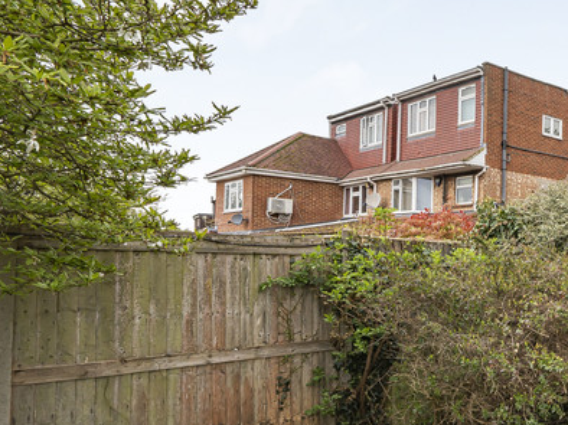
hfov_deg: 41.7
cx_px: 675
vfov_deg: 46.7
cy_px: 234
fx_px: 492
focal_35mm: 30
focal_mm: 12
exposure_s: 1/250
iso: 320
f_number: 9
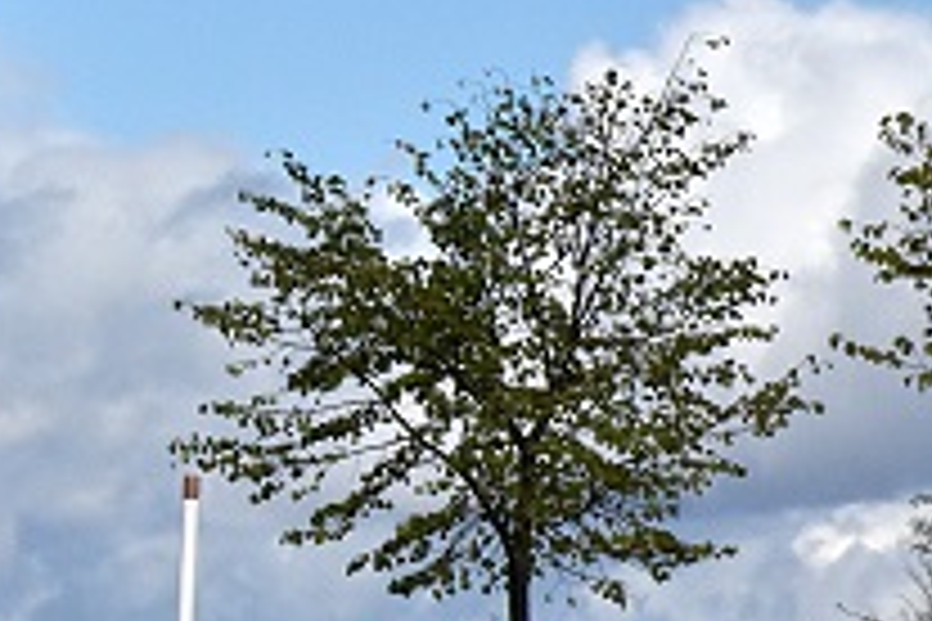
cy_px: 238
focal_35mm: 504
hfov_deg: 4.1
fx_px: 13047
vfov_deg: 2.7
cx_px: -378
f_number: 11
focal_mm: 116
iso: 1400
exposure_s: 1/8000
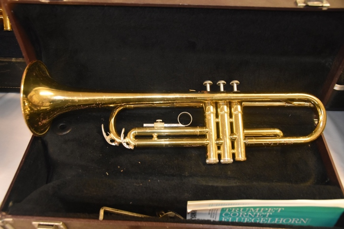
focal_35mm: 27
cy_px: 114
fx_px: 258
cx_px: 172
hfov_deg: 67.4
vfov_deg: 47.9
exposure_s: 1/60
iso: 3200
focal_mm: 18
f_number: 3.5
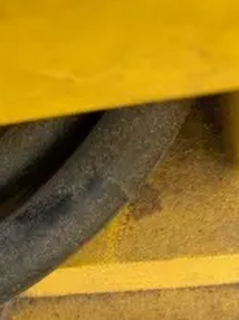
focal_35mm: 54
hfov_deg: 25.8
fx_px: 498
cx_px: 9
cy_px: 299
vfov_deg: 33.4
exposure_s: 1/122
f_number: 1.8
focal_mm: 4.25
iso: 32
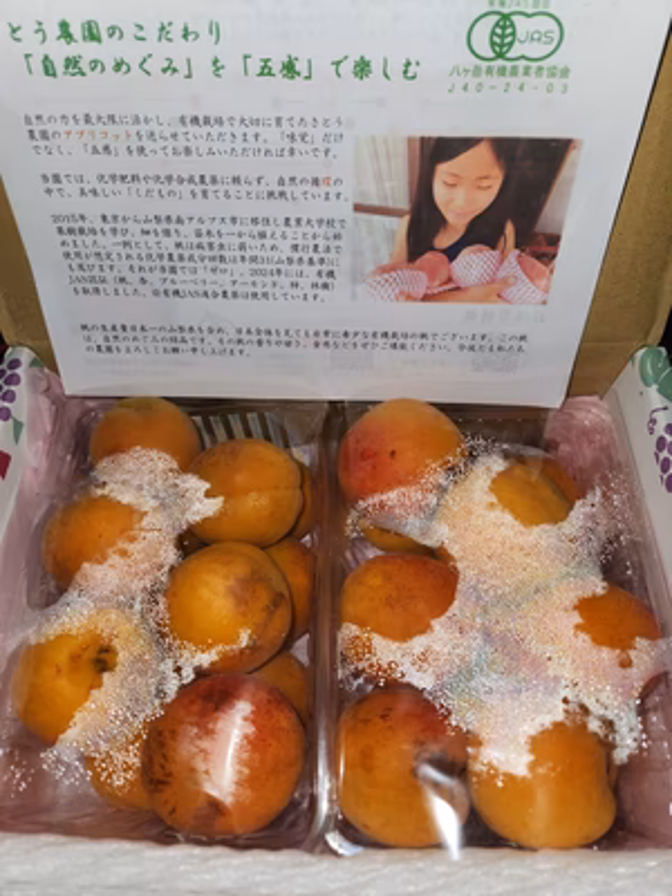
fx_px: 595
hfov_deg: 58.9
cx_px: 336
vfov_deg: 73.9
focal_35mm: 23
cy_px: 448
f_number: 1.8
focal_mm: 5.4
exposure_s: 1/165
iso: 20
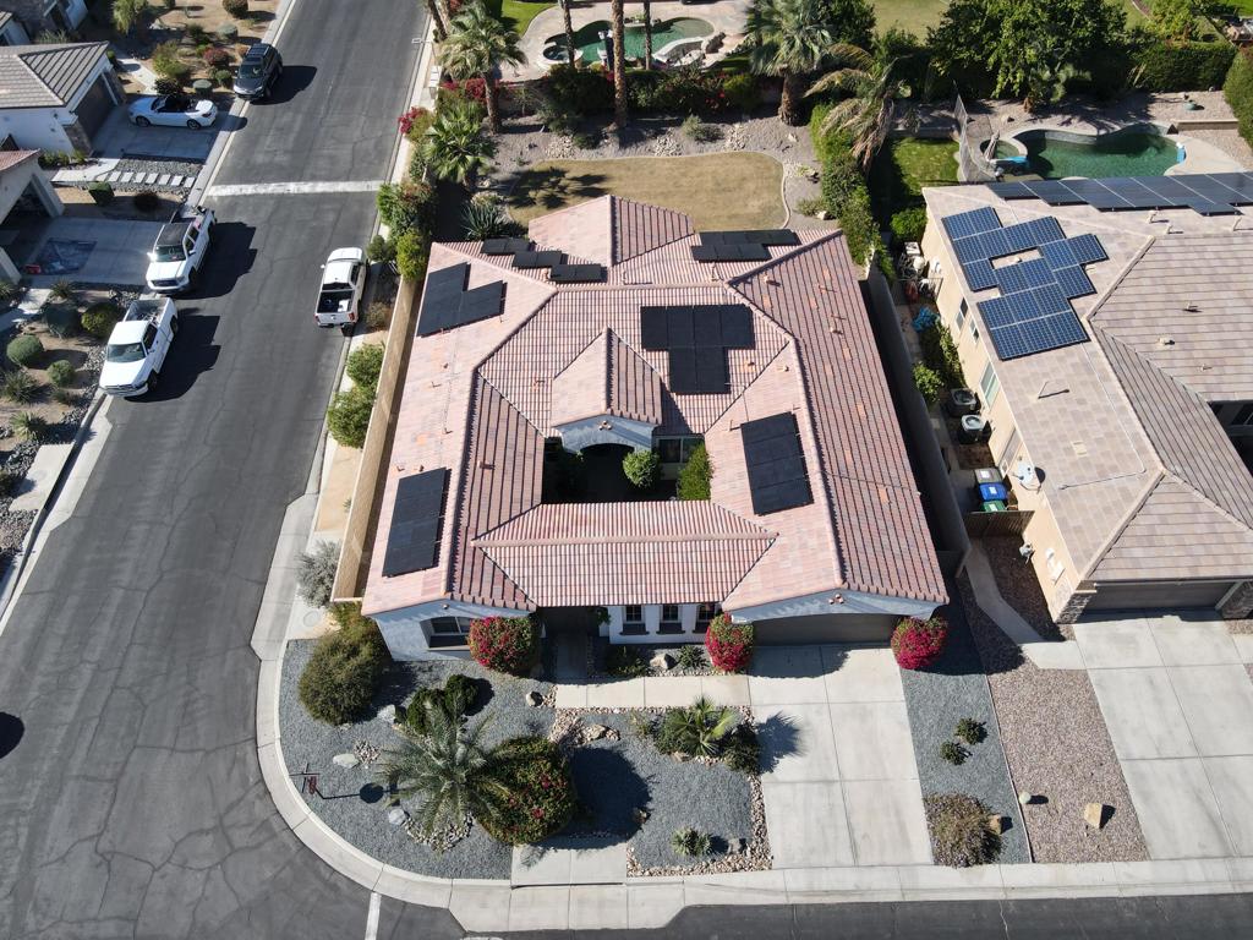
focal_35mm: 24
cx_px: 626
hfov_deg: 71.6
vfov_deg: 56.8
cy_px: 470
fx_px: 869
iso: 100
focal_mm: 4.5
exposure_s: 1/500
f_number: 2.8
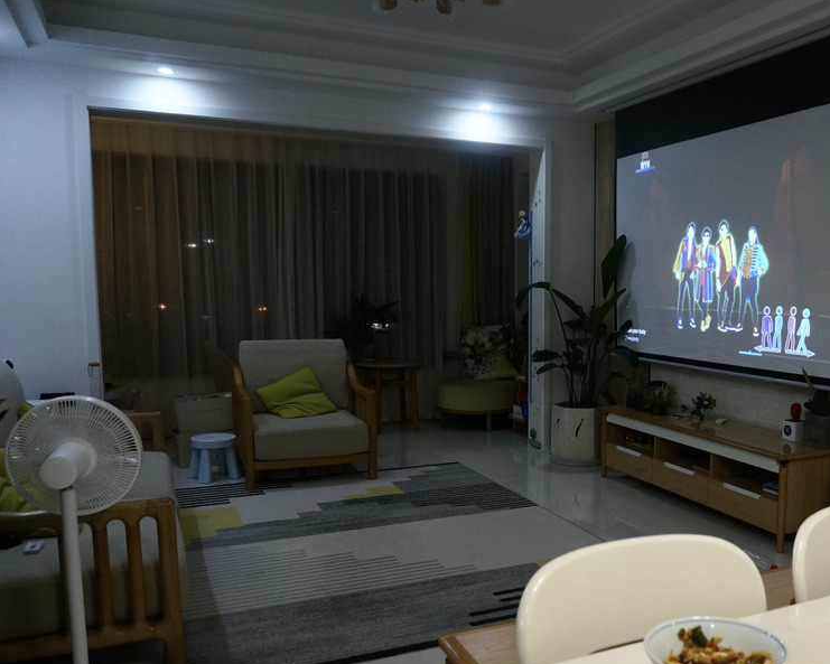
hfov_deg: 52.9
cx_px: 572
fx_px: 811
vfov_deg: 44.4
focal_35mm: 33
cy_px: 384
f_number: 3.5
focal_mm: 16
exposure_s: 1/80
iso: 800
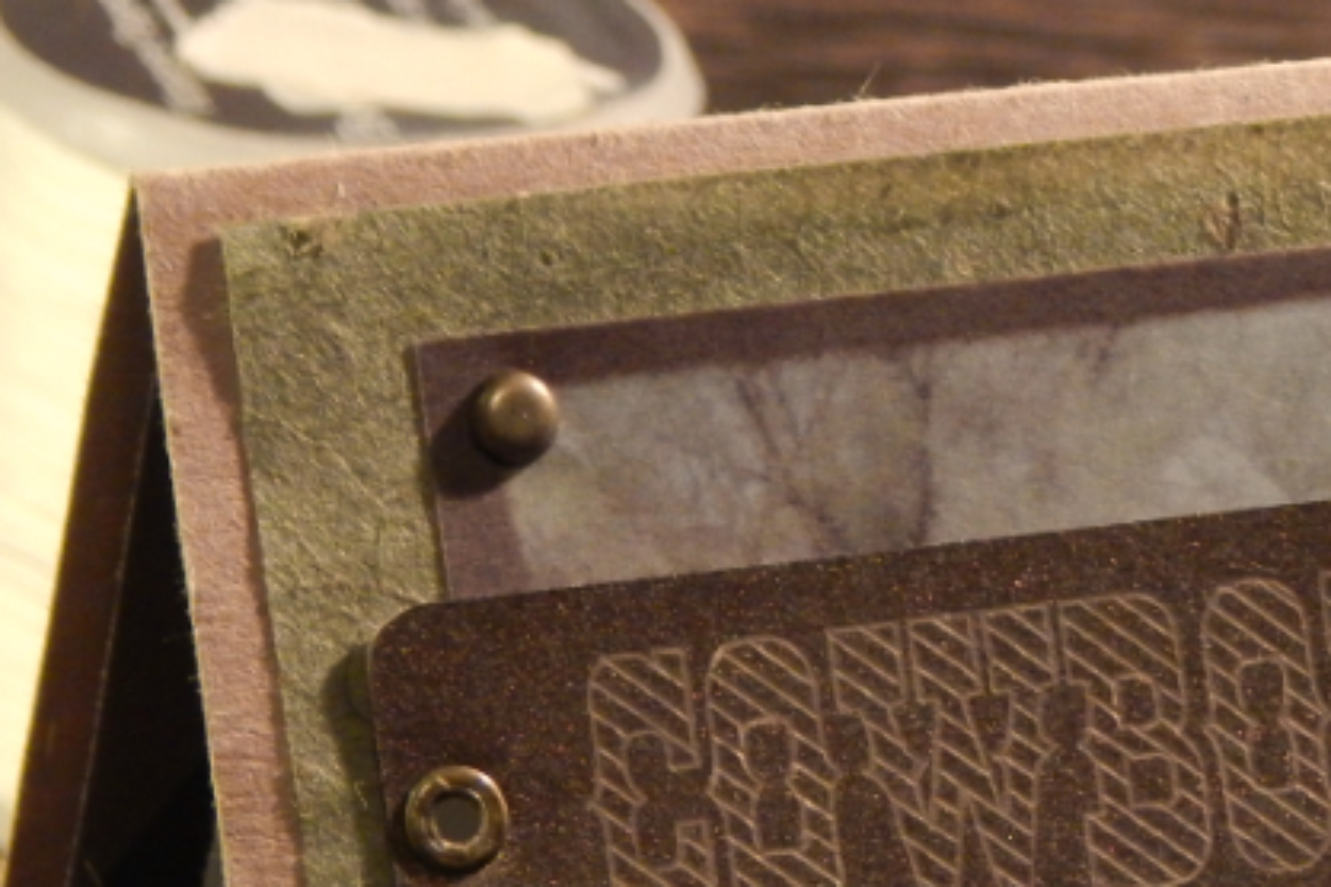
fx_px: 10499
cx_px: 1494
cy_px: 1174
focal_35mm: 284
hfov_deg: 7.2
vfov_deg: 4.8
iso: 500
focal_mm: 20.5
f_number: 4.6
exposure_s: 1/15
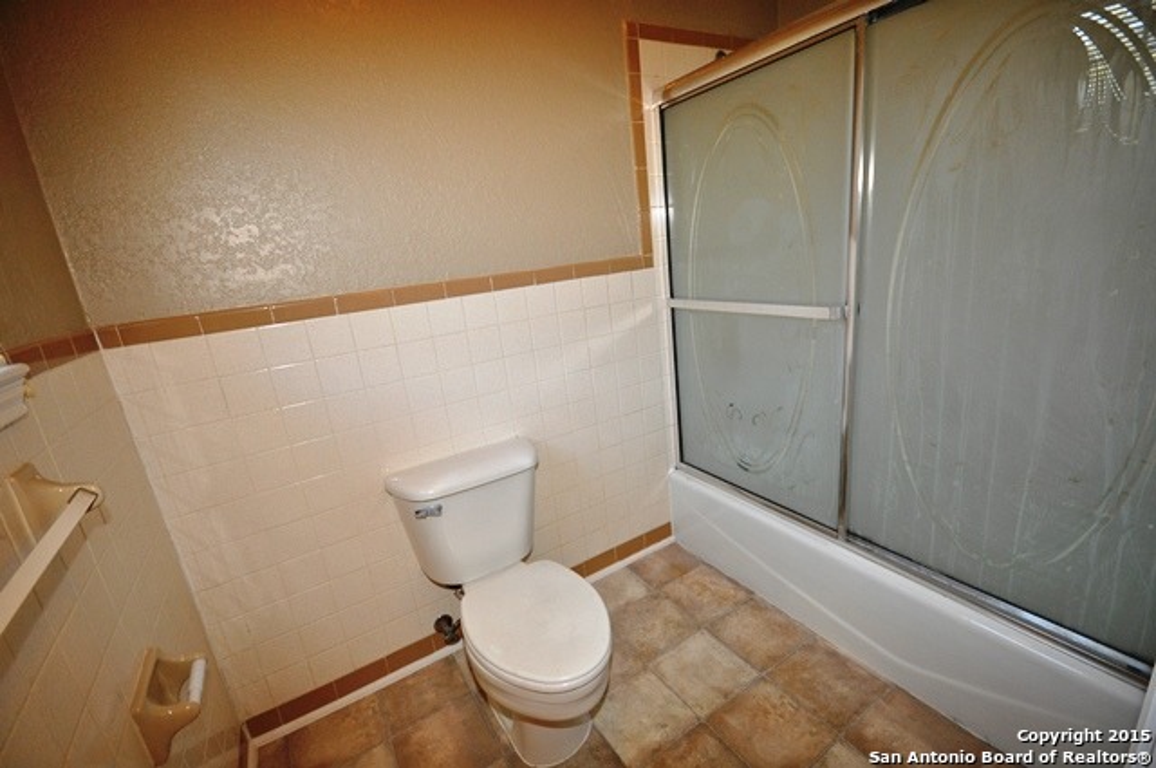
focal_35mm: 15
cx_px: 578
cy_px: 384
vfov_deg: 77.2
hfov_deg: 100.5
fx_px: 481
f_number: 4
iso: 800
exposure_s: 1/60
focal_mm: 10
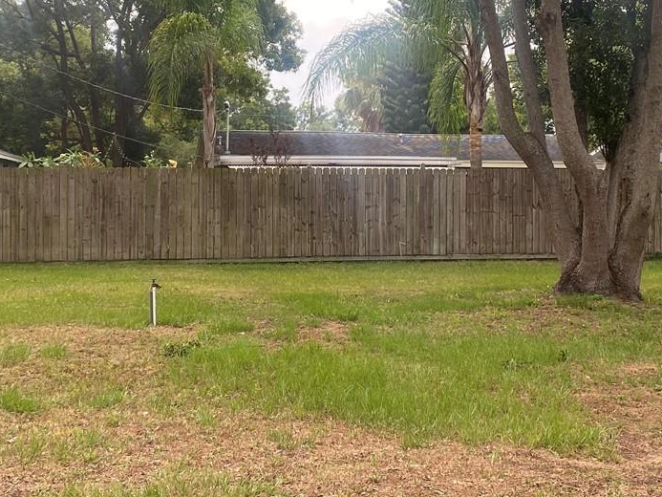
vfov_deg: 24.3
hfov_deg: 32.1
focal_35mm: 60
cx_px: 378
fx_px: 1148
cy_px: 168
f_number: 1.8
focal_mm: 4.25
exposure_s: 1/324
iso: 32
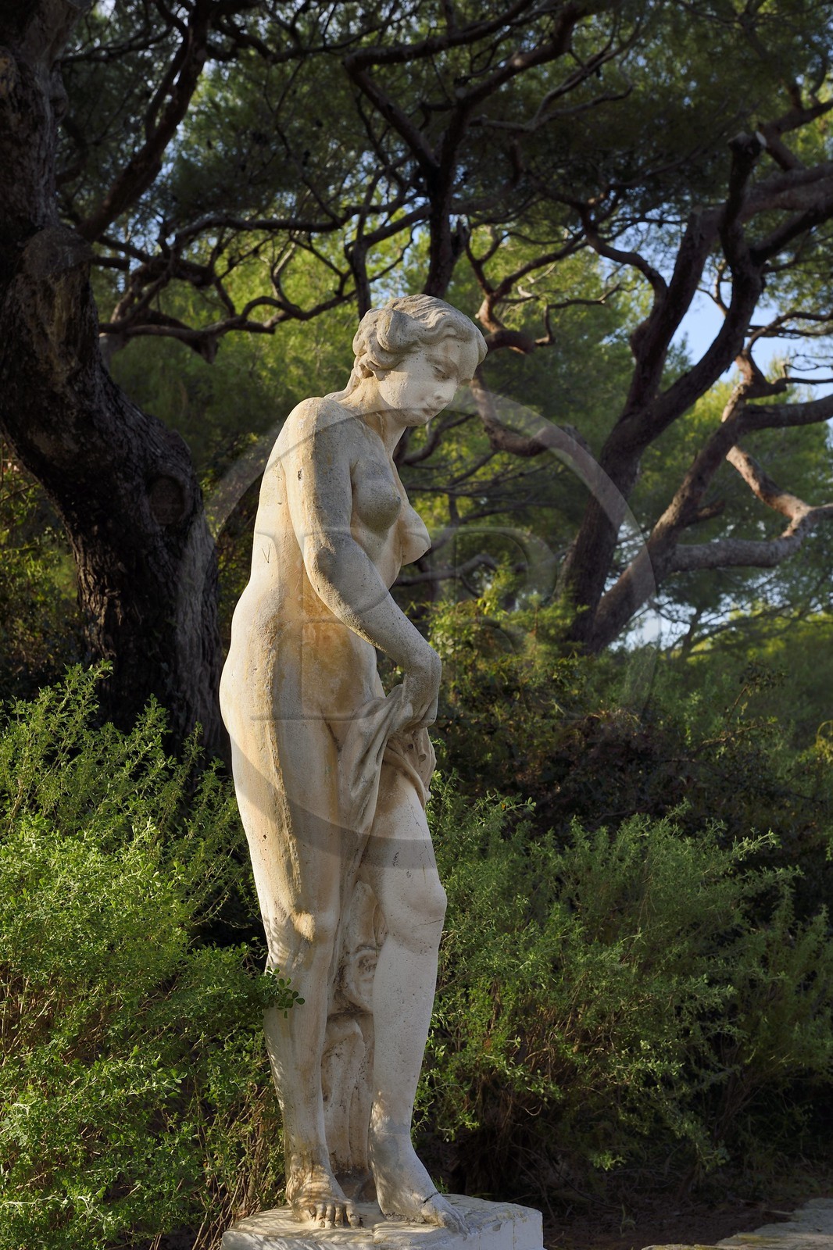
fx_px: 1805
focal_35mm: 52
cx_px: 416
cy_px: 625
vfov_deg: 38.2
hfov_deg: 26.0
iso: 200
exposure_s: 1/160
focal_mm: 52
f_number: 9
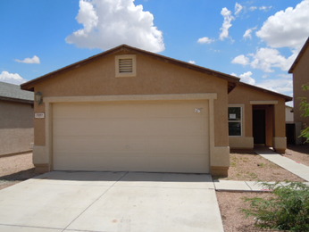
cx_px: 154
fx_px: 268
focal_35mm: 30
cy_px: 116
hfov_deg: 59.9
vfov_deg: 46.8
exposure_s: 1/400
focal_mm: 5.4
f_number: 7
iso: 100
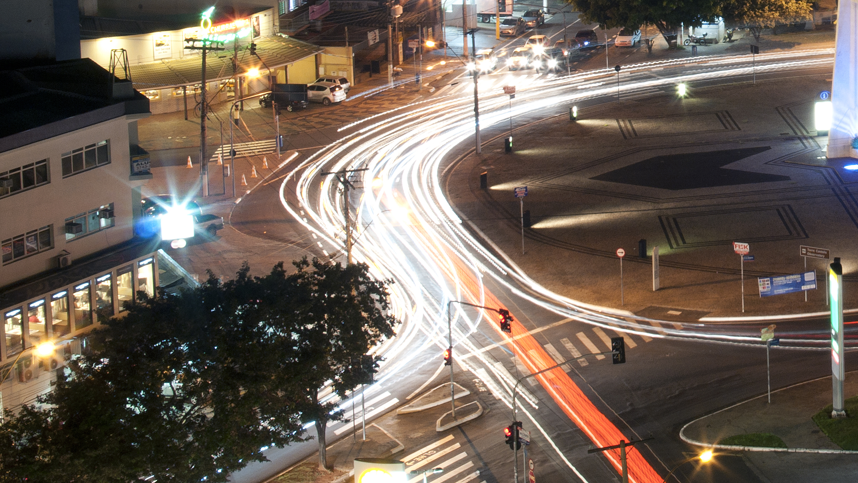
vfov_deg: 9.9
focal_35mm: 121
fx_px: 2757
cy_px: -90
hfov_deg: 17.2
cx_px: 912
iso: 200
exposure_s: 15
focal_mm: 35
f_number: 14
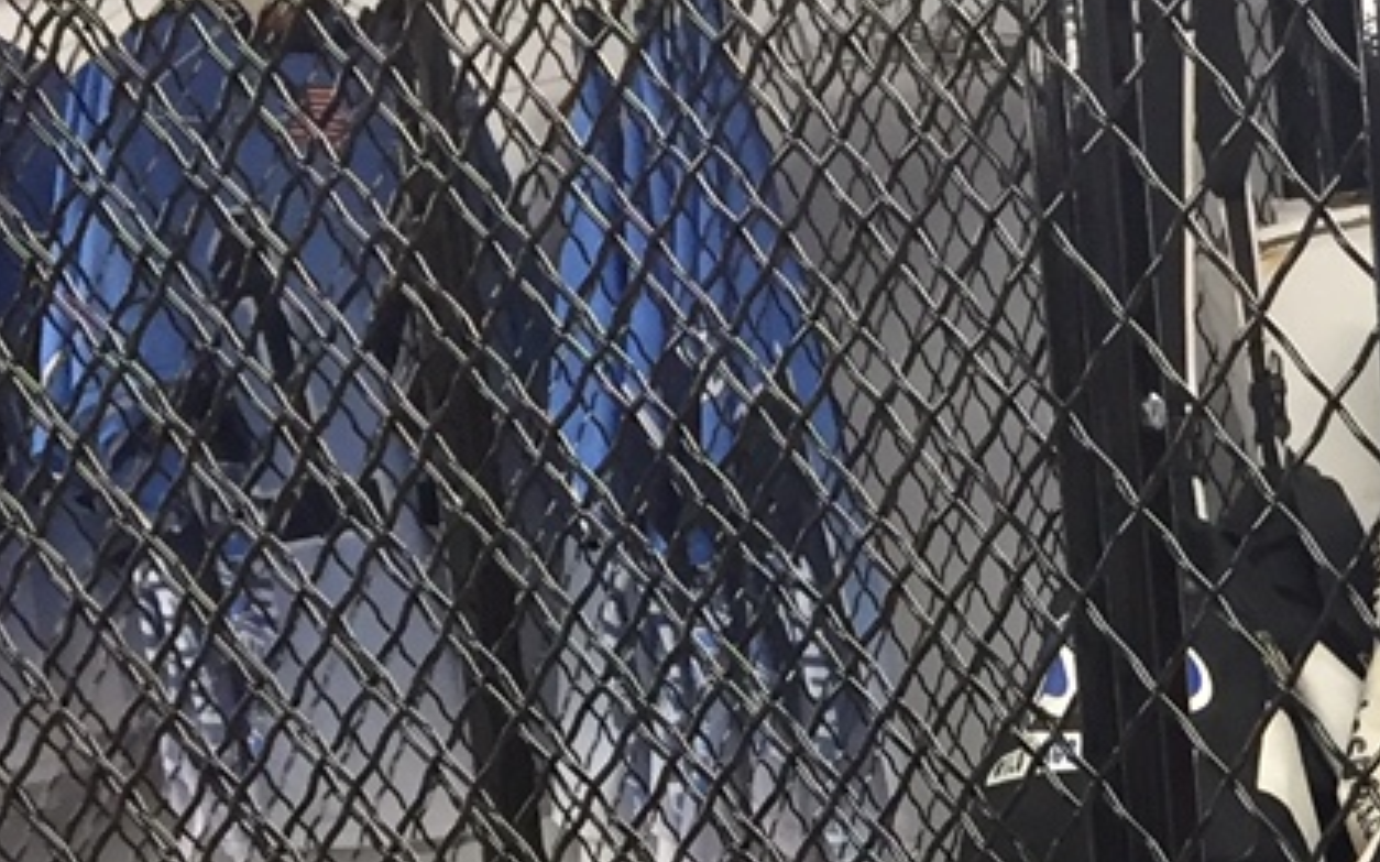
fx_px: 4512
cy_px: 1598
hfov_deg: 15.7
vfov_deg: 10.2
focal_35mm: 120
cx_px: 2186
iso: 80
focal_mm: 4.15
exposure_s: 1/30
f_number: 2.2
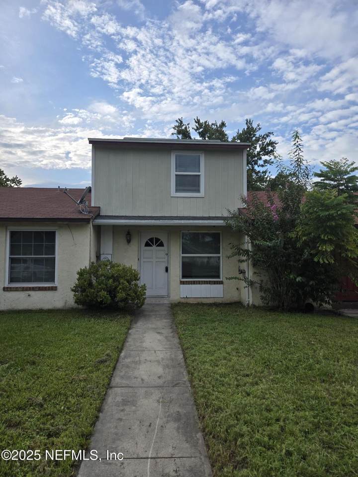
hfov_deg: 58.9
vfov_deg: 73.9
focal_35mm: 23
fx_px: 317
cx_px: 179
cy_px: 238
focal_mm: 5.4
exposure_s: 1/1148
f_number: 1.8
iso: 25
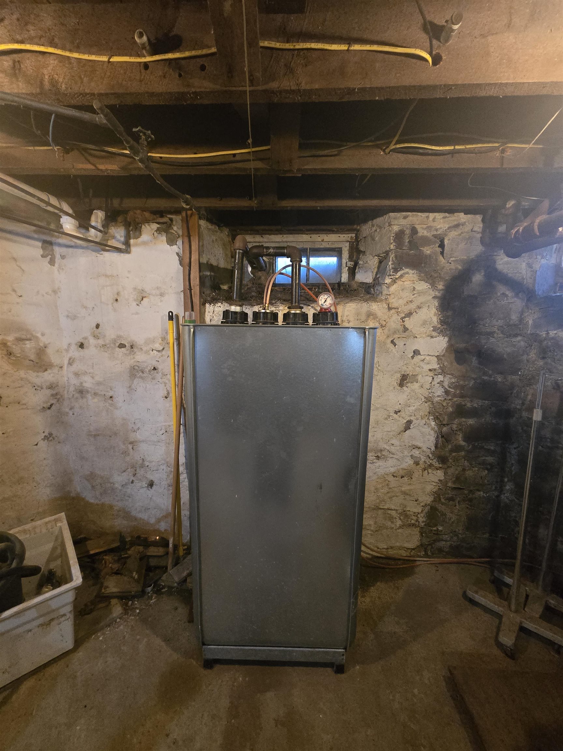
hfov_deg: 89.9
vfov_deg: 106.2
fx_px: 282
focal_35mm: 13
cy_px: 376
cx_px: 282
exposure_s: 1/40
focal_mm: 2.2
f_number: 2.2
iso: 1250
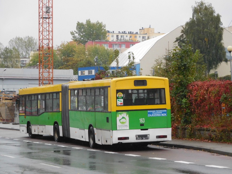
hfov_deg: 17.6
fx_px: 751
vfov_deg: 13.2
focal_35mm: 112
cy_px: 87
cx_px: 116
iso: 280
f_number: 4.9
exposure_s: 1/250
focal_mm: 20
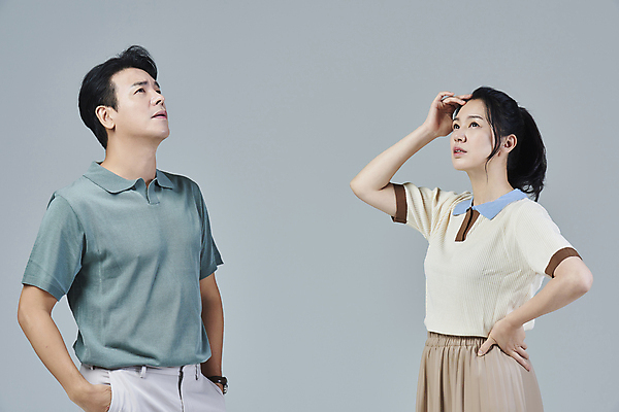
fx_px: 1926
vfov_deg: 12.2
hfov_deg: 18.3
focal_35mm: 112
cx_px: 310
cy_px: 206
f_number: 14
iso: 100
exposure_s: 1/125
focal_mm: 112
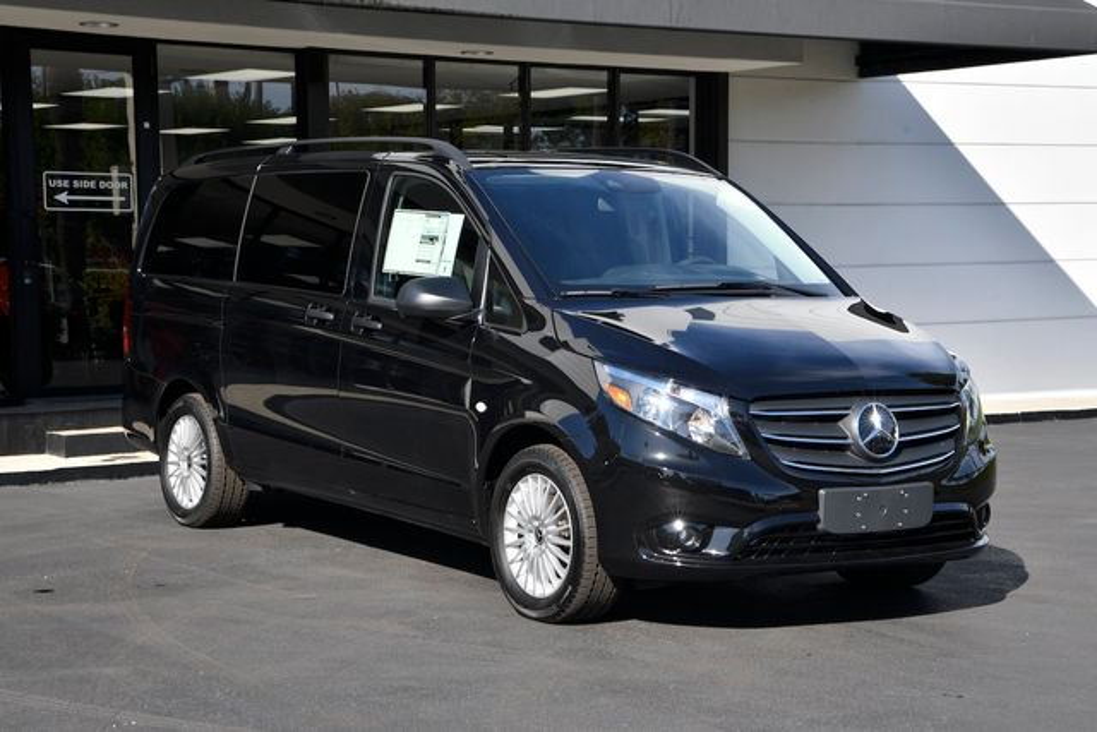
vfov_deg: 19.5
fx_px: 2133
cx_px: 548
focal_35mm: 70
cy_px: 366
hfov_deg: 28.8
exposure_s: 1/160
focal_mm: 70
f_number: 10
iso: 125
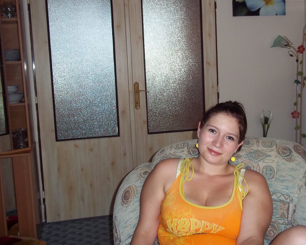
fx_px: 399
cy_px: 106
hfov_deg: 41.9
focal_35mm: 44
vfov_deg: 34.1
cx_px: 179
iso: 80
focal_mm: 6.5
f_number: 3.1
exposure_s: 1/30
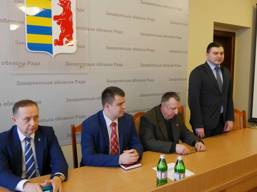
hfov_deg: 54.0
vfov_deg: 41.8
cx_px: 128
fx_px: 252
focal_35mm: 34
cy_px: 96
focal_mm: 17
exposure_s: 1/60
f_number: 3.7
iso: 2000
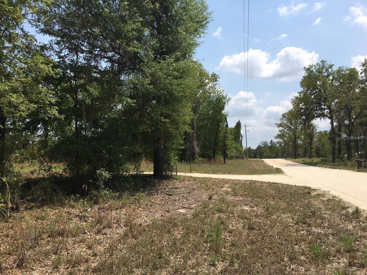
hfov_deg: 61.7
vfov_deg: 48.2
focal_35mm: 29
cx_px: 184
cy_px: 138
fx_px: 307
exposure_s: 1/2564
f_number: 2.2
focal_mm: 4.15
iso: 25
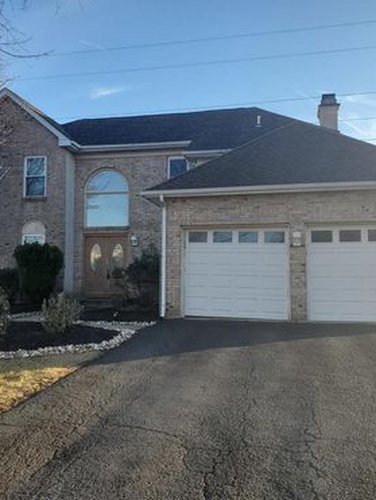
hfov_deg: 40.7
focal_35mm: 35
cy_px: 249
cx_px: 178
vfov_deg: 52.6
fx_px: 506
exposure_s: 1/525
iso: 50
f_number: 2.4
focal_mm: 4.3
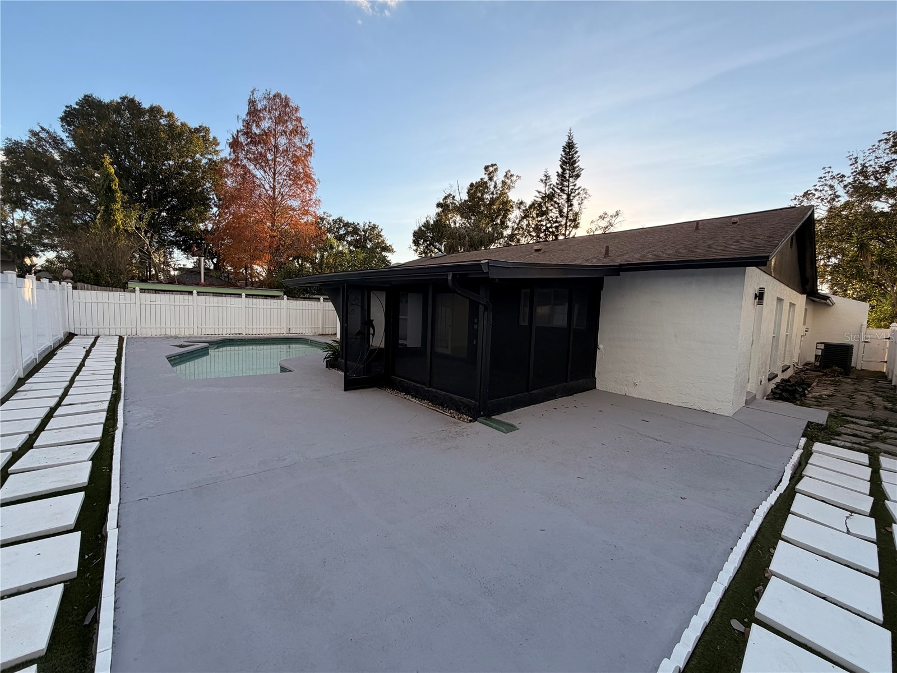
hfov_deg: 102.1
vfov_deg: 85.7
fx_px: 363
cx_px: 448
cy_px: 336
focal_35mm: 14
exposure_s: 1/625
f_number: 2.2
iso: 40
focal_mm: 2.22
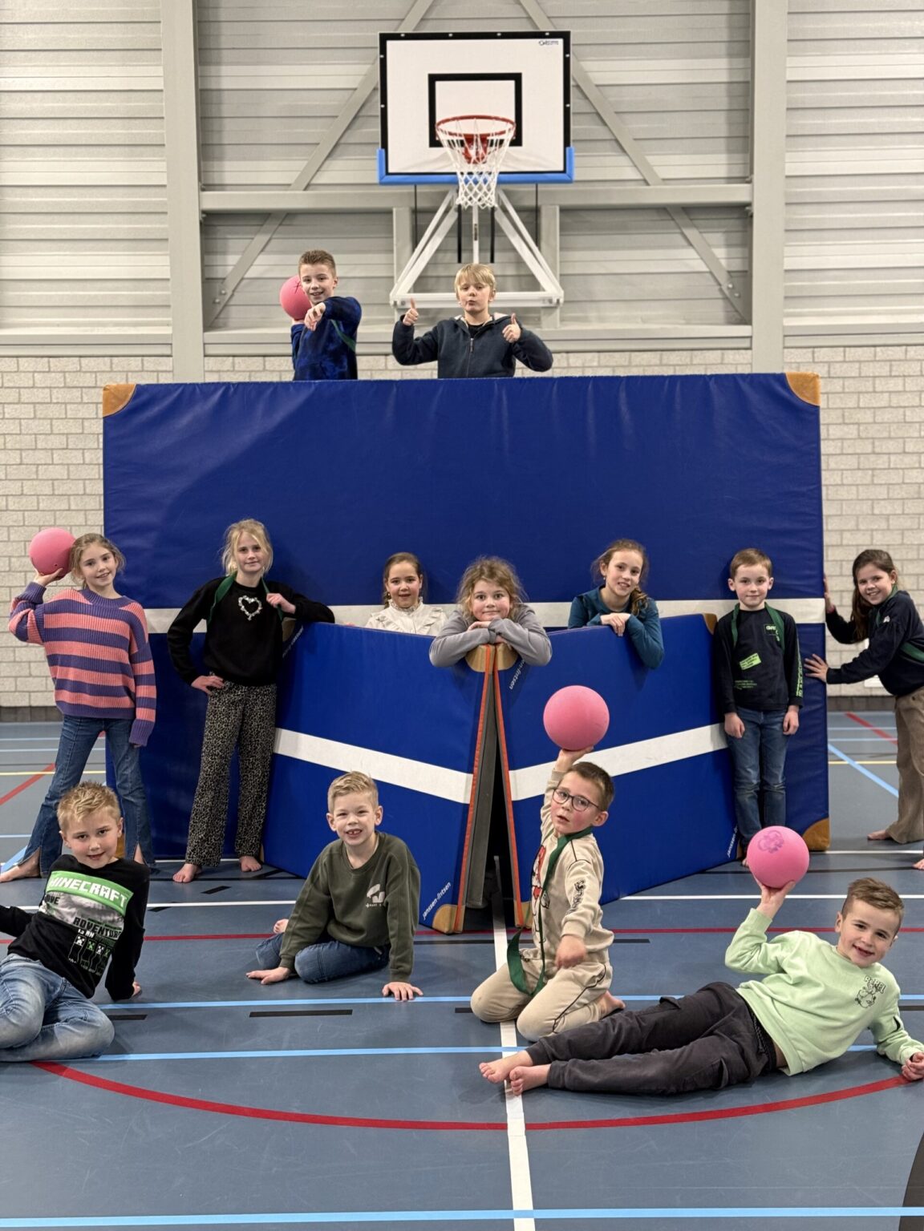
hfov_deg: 30.3
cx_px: 462
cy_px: 616
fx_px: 1708
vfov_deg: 39.7
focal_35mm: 48
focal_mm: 6.76
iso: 200
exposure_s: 1/33
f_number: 1.78
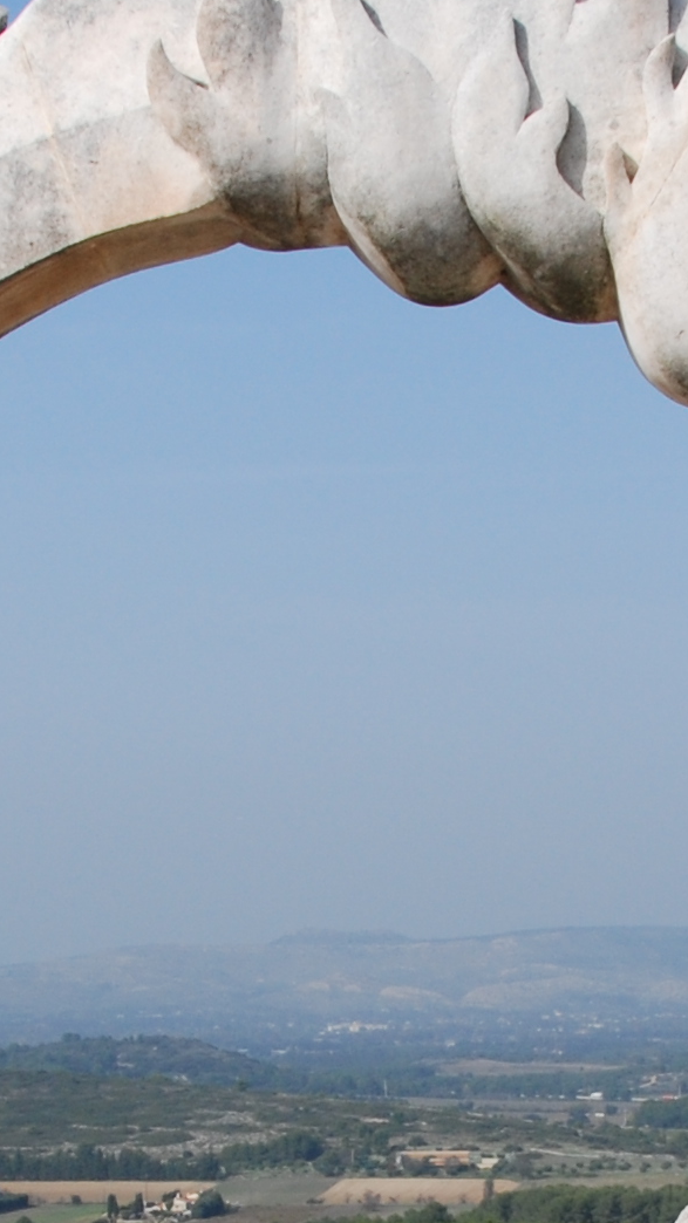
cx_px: 429
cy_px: 1173
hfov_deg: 11.5
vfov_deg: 19.9
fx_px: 3406
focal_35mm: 105
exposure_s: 1/400
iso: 200
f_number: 10
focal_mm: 18
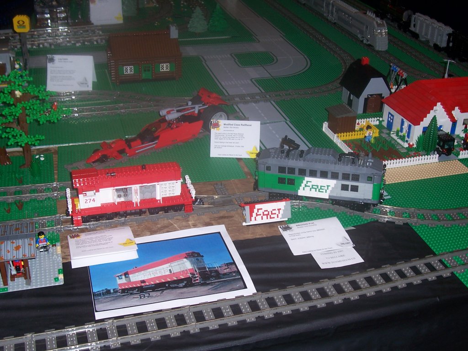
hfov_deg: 44.8
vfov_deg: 34.3
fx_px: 568
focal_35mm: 42
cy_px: 176
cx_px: 234
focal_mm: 7
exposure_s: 1/60
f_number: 3
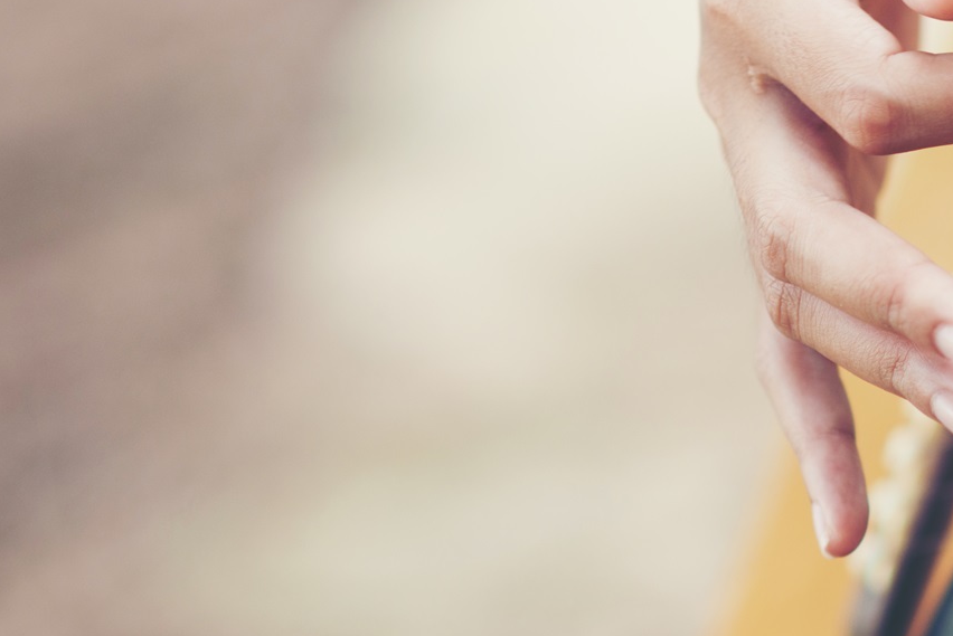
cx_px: 973
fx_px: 8396
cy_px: 283
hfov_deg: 6.5
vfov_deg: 4.3
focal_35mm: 317
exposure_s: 1/400
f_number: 2.8
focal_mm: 135
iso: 200
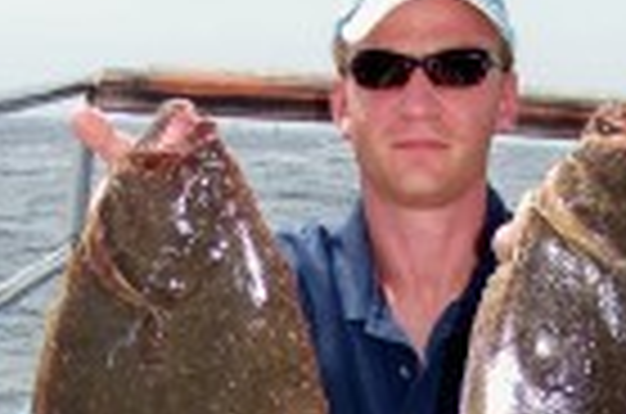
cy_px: 598
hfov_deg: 19.0
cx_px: 360
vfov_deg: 12.1
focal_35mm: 108
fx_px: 1874
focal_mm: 5.85
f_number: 2.8
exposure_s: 1/800
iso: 64
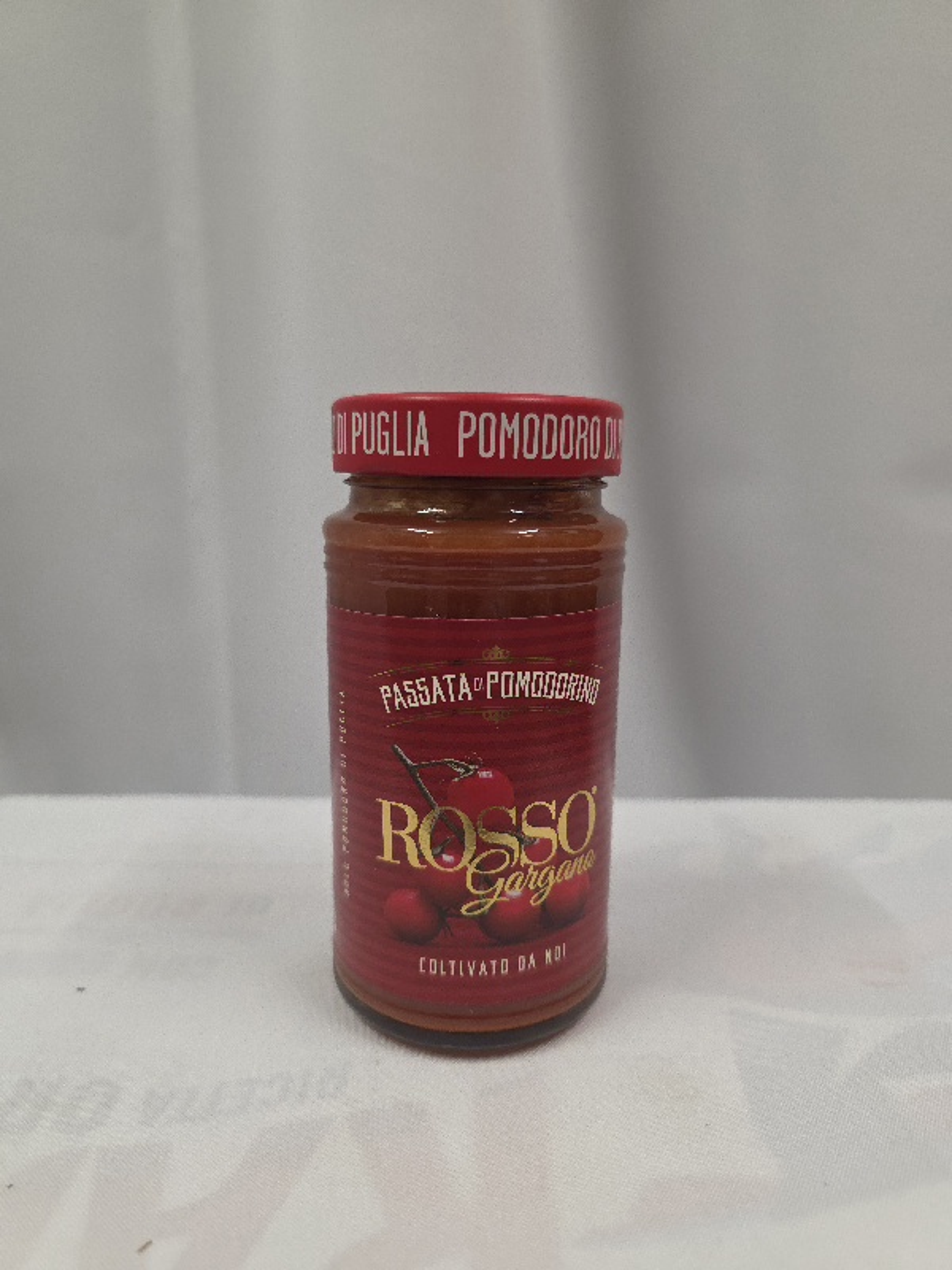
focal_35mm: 23
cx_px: 476
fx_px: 843
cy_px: 635
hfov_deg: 58.9
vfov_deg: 73.9
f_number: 1.7
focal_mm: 6.3
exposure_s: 1/101
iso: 320
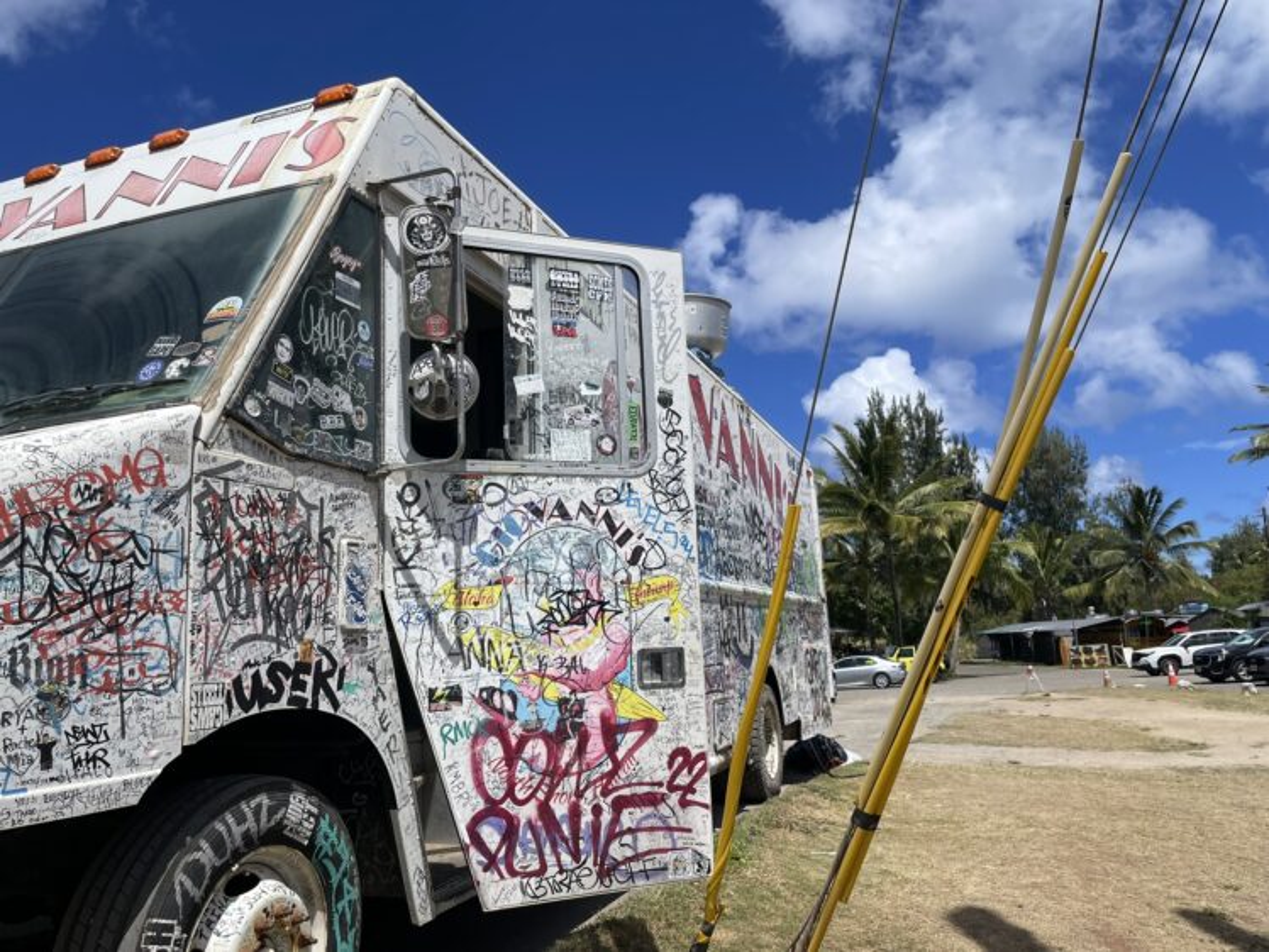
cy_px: 476
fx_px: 953
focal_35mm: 26
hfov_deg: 67.3
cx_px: 634
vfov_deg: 53.1
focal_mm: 4.2
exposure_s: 1/5556
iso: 32
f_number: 1.6
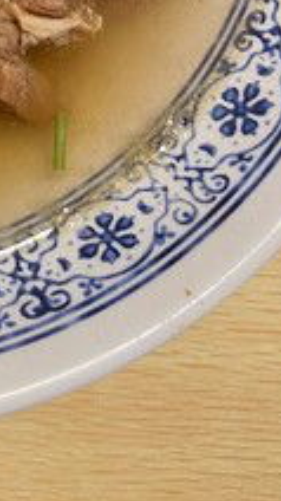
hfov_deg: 14.1
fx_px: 1022
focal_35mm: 77
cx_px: -210
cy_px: -165
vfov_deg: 23.9
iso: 125
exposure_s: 1/50
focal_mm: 5.1
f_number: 1.6
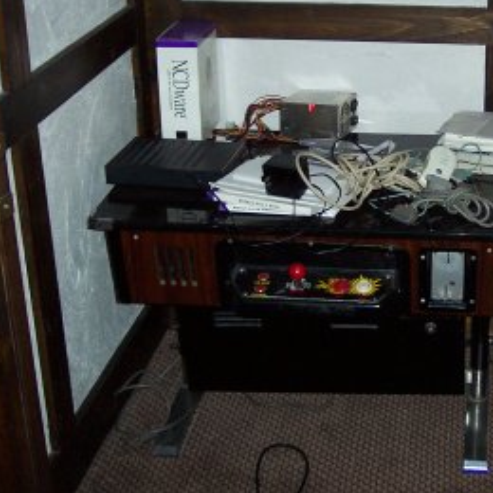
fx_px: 1080
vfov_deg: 25.7
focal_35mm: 67
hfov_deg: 24.8
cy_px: 203
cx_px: 466
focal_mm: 8
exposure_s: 1/30
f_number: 2.8
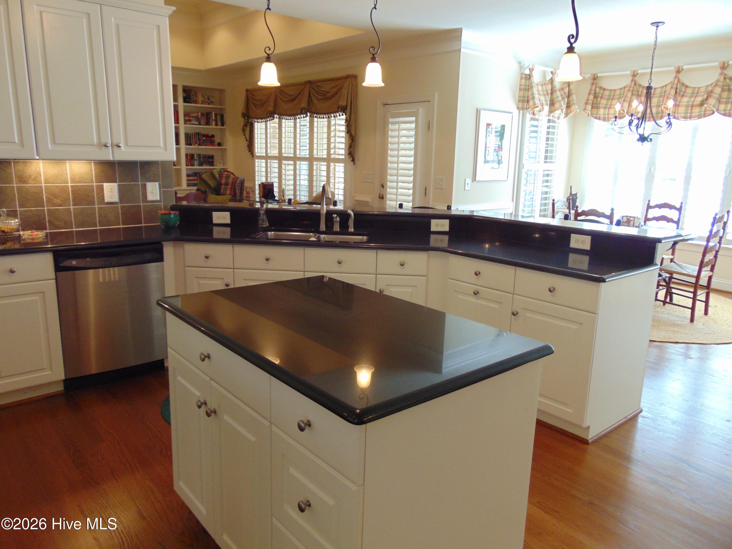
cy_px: 274
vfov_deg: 54.9
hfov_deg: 69.4
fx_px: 529
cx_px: 366
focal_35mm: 25
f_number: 3
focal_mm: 4.5
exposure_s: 1/30
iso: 200
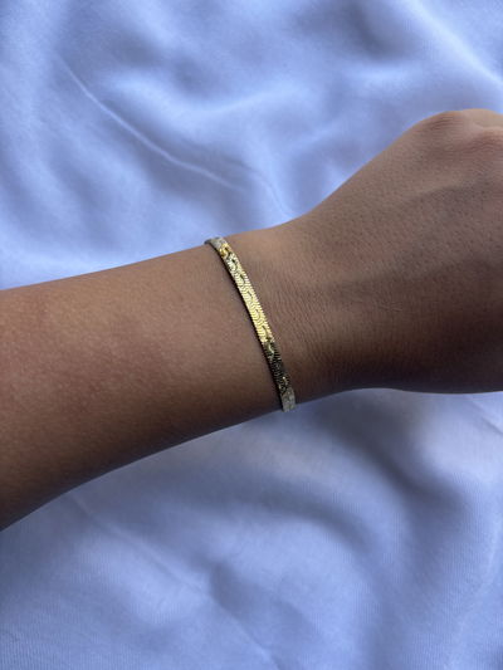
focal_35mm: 26
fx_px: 504
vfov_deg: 67.3
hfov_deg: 53.1
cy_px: 335
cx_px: 252
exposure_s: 1/350
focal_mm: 5.96
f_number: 1.6
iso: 50
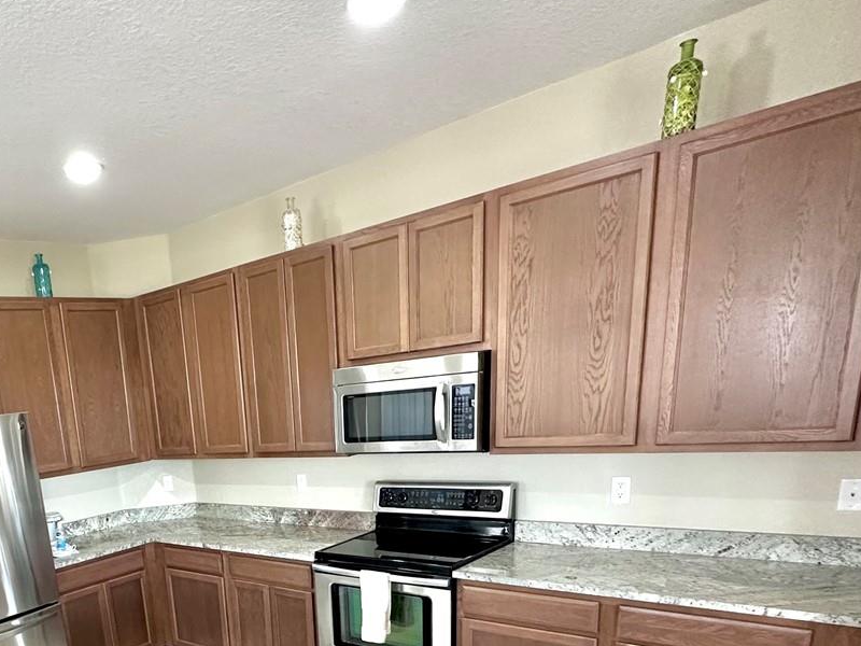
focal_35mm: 28
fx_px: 696
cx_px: 182
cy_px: 604
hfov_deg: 58.9
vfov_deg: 44.4
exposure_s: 1/60
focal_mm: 2.22
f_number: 2.2
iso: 250
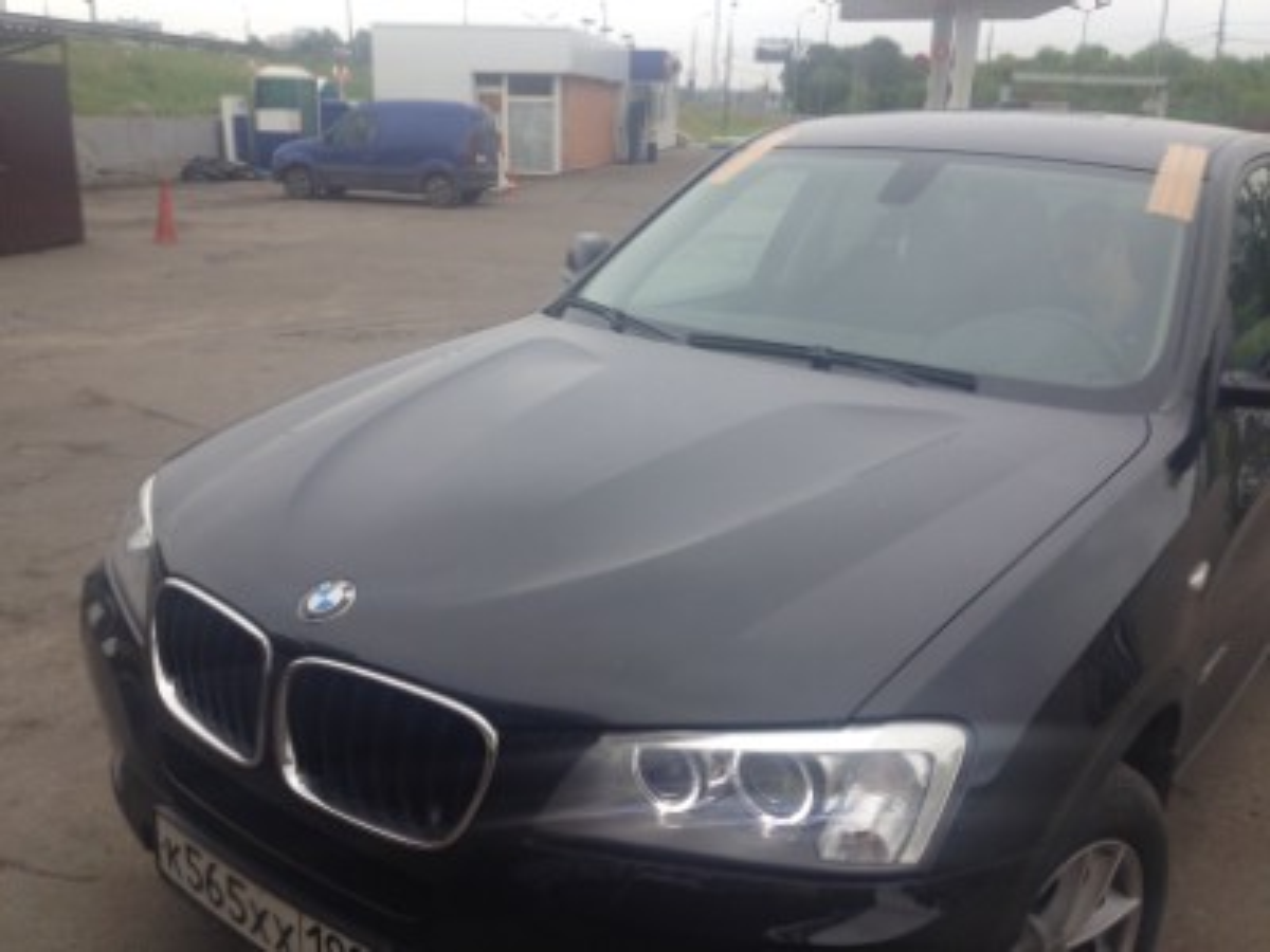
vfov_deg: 40.7
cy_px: 476
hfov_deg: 52.6
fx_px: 1284
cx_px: 635
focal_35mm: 35
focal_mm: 4.28
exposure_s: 1/381
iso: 50
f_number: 2.4
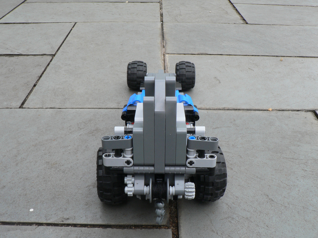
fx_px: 331
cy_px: 119
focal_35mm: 36
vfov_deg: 39.7
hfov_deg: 51.4
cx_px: 159
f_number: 8
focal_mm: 6
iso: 100
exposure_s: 1/25
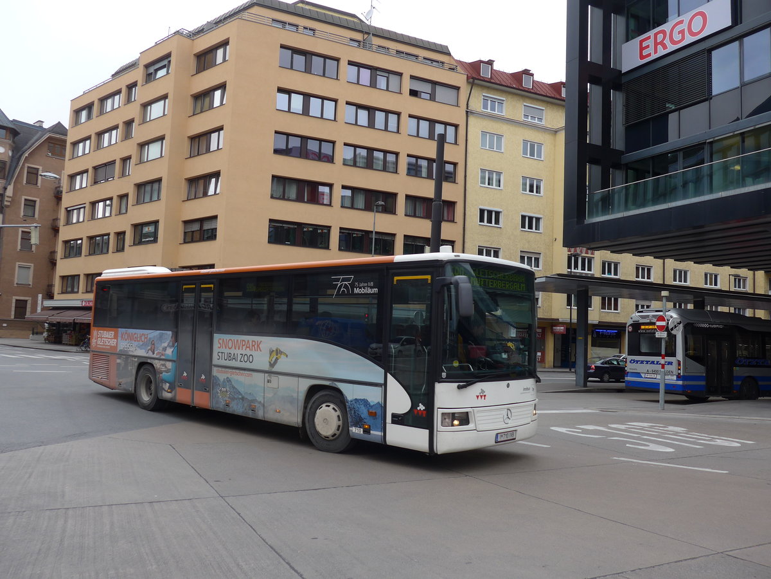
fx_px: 646
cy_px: 290
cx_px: 386
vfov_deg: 48.2
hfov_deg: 61.7
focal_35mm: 29
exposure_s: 1/500
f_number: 2.8
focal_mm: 6
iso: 80
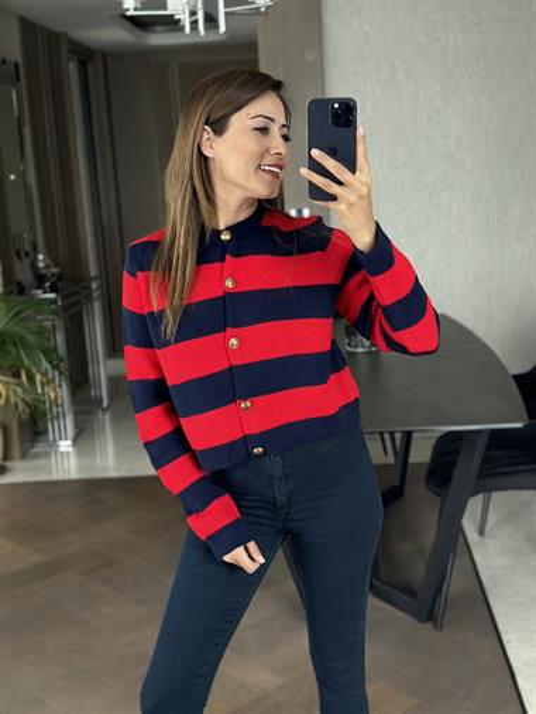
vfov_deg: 39.6
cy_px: 357
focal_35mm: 48
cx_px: 268
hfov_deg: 30.3
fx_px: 990
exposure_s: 1/46
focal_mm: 6.86
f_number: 1.78
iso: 400
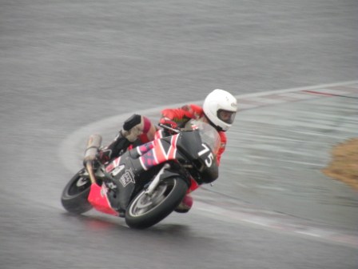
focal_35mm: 364
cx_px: 179
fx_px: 3765
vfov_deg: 4.1
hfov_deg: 5.4
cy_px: 134
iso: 400
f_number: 4.5
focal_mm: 64.5
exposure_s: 1/113
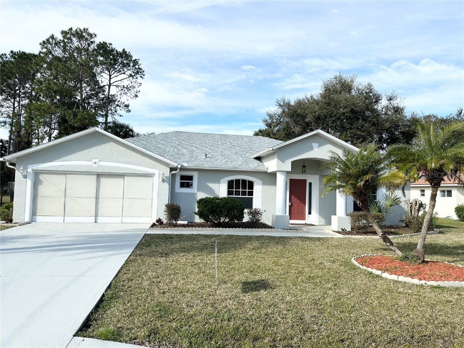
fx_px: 322
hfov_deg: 71.6
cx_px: 232
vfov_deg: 56.8
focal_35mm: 24
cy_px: 174
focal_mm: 6.86
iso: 80
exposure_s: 1/5000
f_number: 1.78
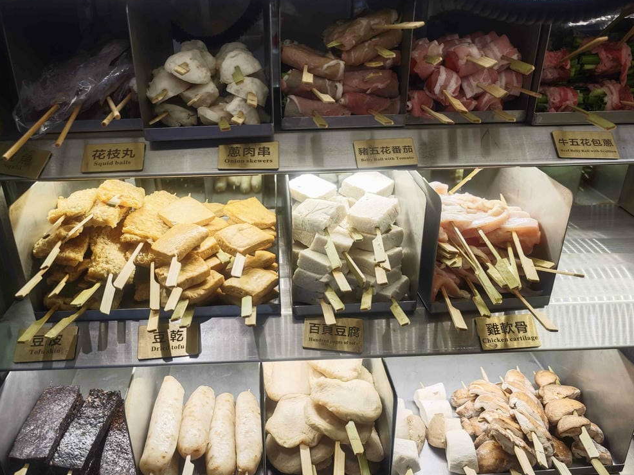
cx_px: 289
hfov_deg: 63.3
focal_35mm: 28
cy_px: 249
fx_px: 513
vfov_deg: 49.7
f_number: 2
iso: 320
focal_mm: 8.72
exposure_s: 1/121
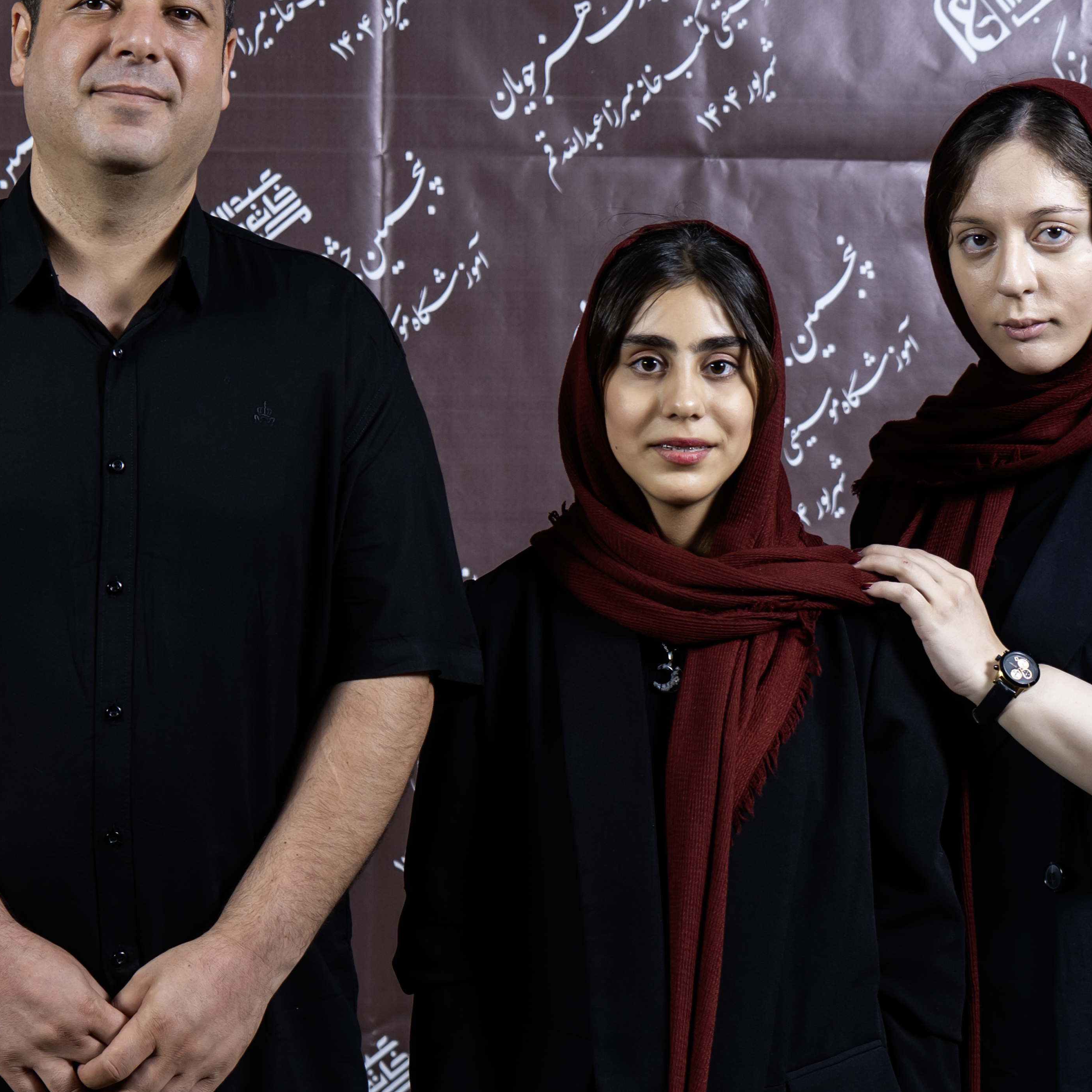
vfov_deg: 20.2
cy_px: 600
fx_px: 3069
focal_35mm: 86
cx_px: 243
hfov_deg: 20.0
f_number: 4
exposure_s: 1/125
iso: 320
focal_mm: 47
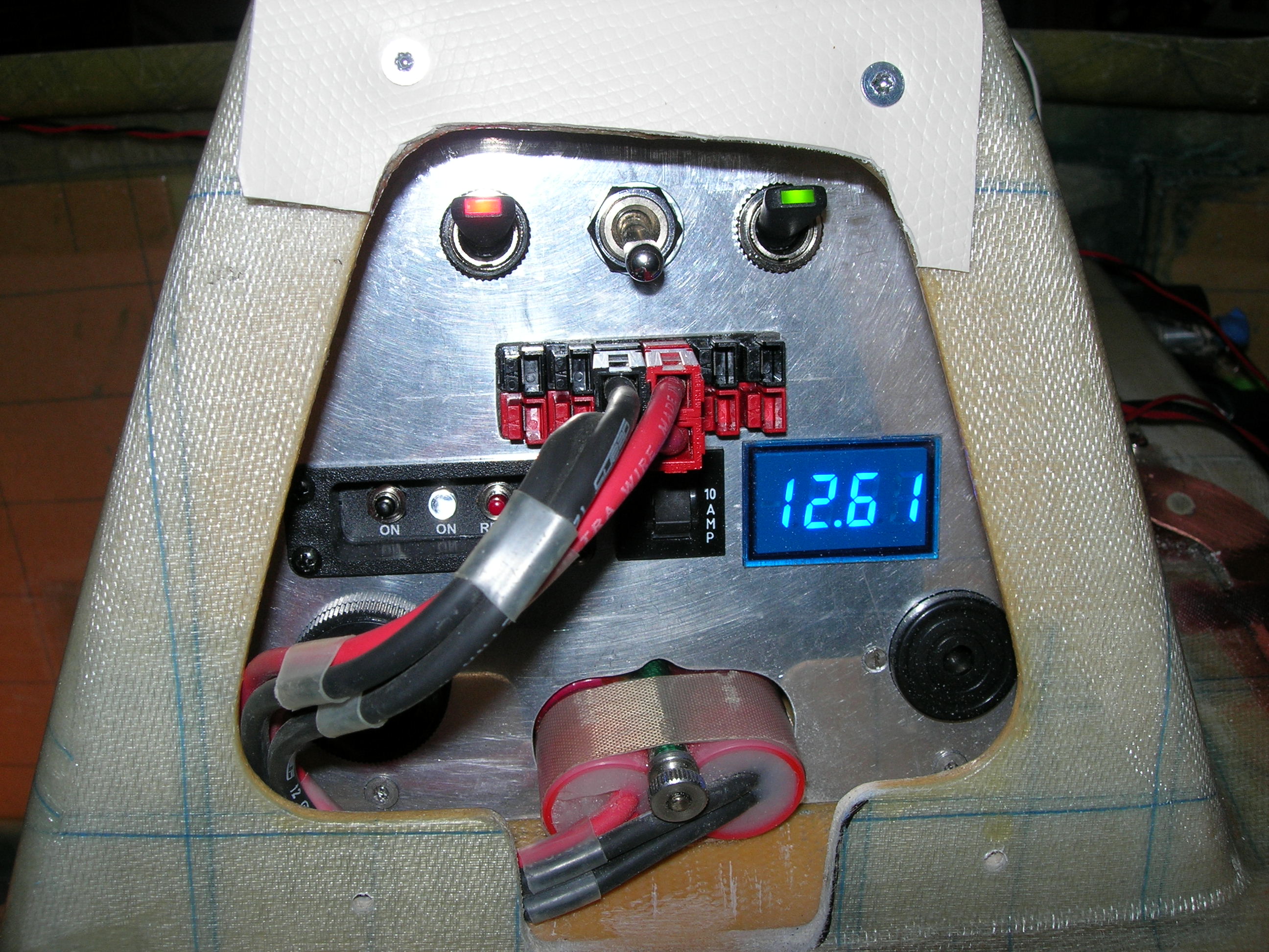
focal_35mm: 38
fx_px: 1393
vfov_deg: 37.7
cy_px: 476
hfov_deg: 49.0
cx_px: 634
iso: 64
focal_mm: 7.8
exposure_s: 1/60.1
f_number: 4.8
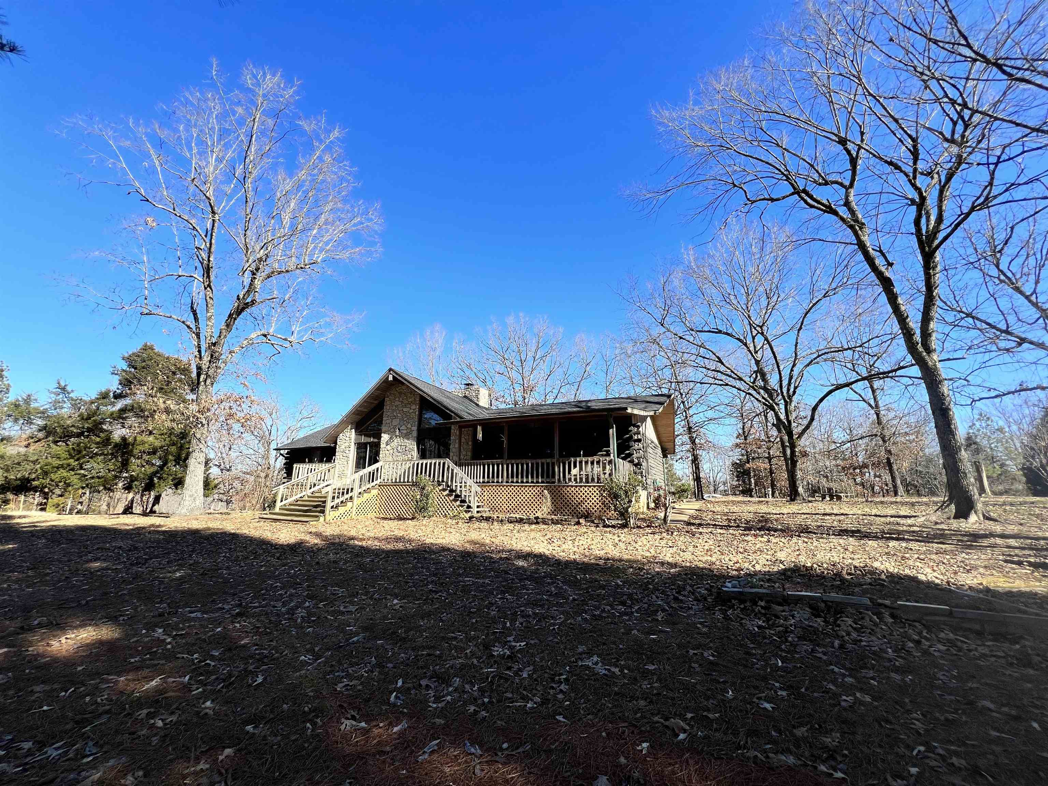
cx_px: 524
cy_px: 393
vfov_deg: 89.9
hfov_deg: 106.2
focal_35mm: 13
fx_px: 394
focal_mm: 1.57
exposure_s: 1/903
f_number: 1.8
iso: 32
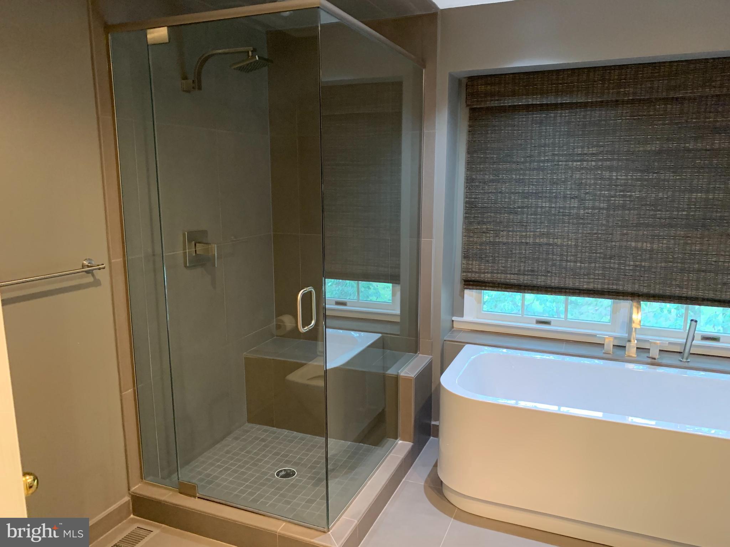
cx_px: 365
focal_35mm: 26
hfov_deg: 67.3
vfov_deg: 53.1
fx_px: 548
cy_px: 274
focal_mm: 4.25
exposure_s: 1/30
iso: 320
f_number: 1.8
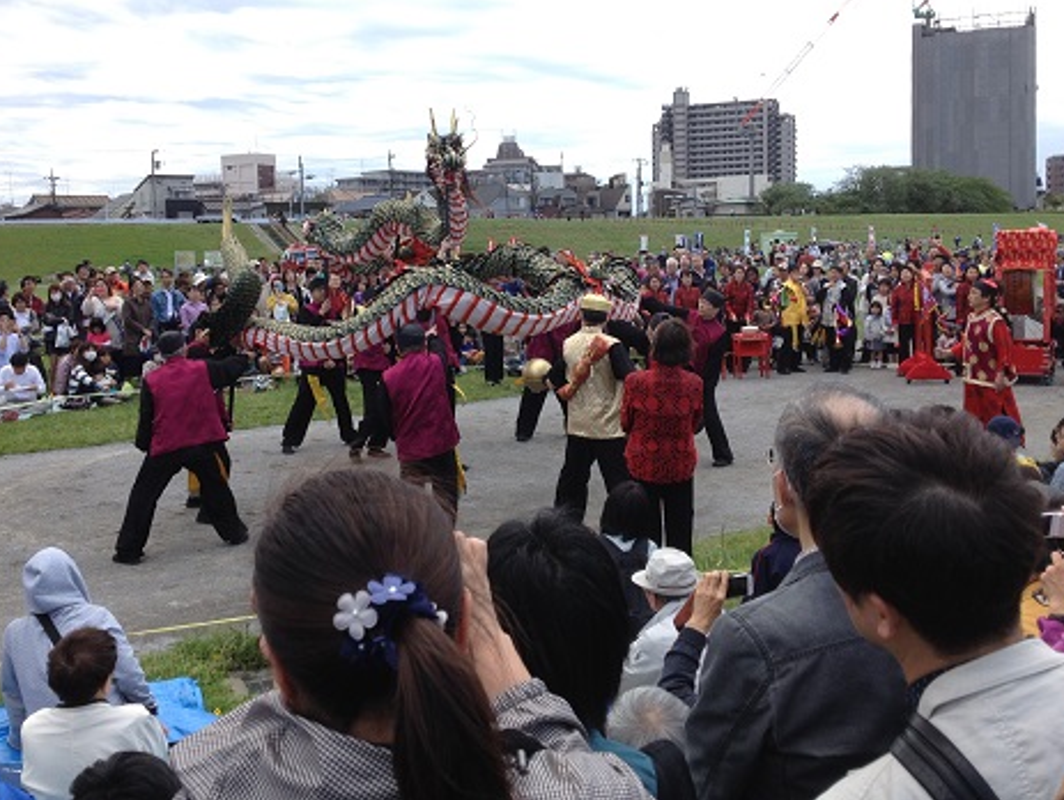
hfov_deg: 44.7
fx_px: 1292
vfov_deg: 34.3
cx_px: 491
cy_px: 325
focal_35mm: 42
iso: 50
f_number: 2.4
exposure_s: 1/1004
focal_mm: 4.28
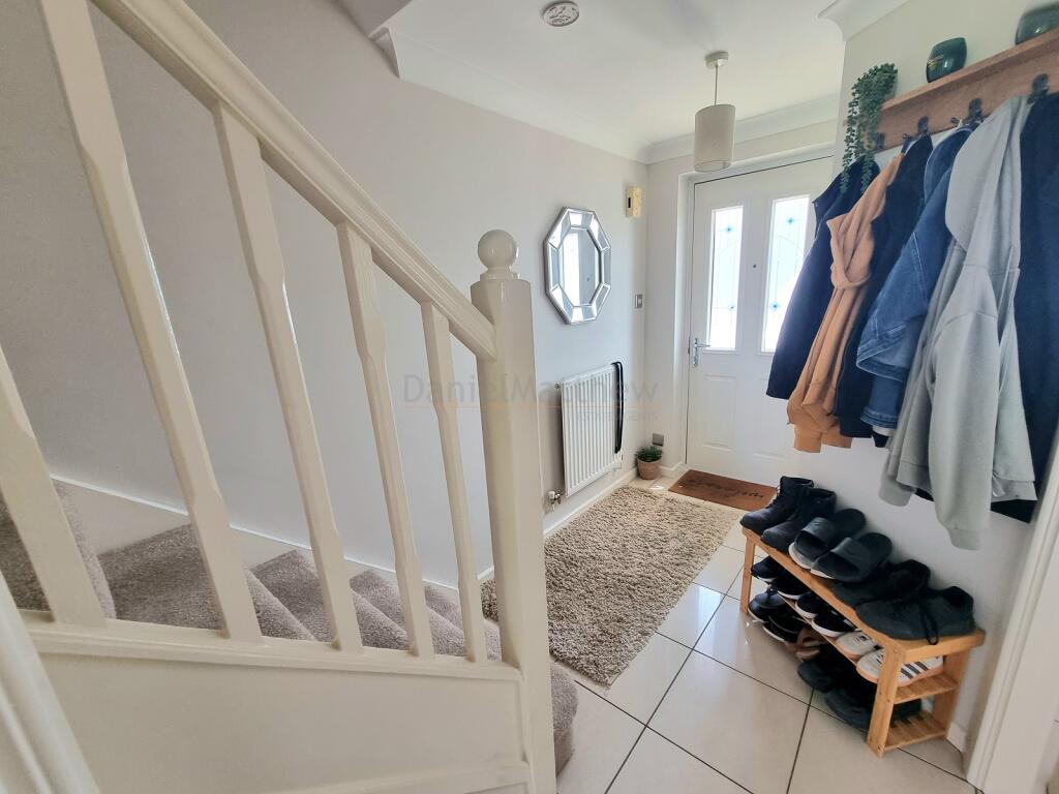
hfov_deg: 106.2
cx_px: 530
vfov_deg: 89.9
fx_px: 398
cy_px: 397
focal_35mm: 13
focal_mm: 2.2
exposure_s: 1/60.2
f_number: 2.2
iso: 200
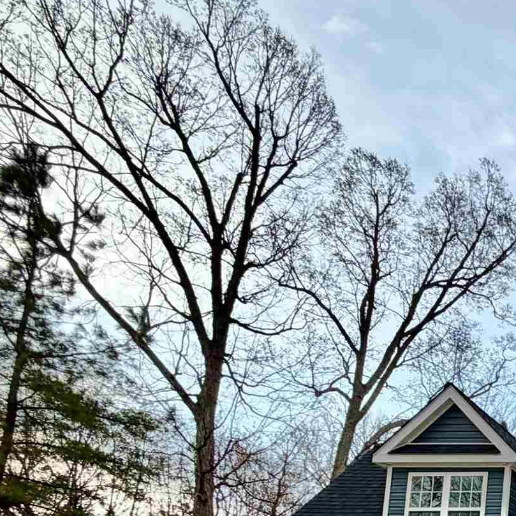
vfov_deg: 31.5
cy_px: 585
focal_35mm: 47
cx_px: 830
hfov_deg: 24.7
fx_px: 793
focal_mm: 2.22
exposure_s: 1/770
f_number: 2.2
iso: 40
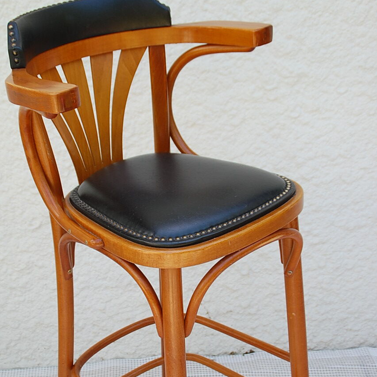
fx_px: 887
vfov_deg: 23.7
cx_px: 157
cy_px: 296
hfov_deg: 24.0
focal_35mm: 72
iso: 200
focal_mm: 32
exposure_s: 1/125
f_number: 5.6
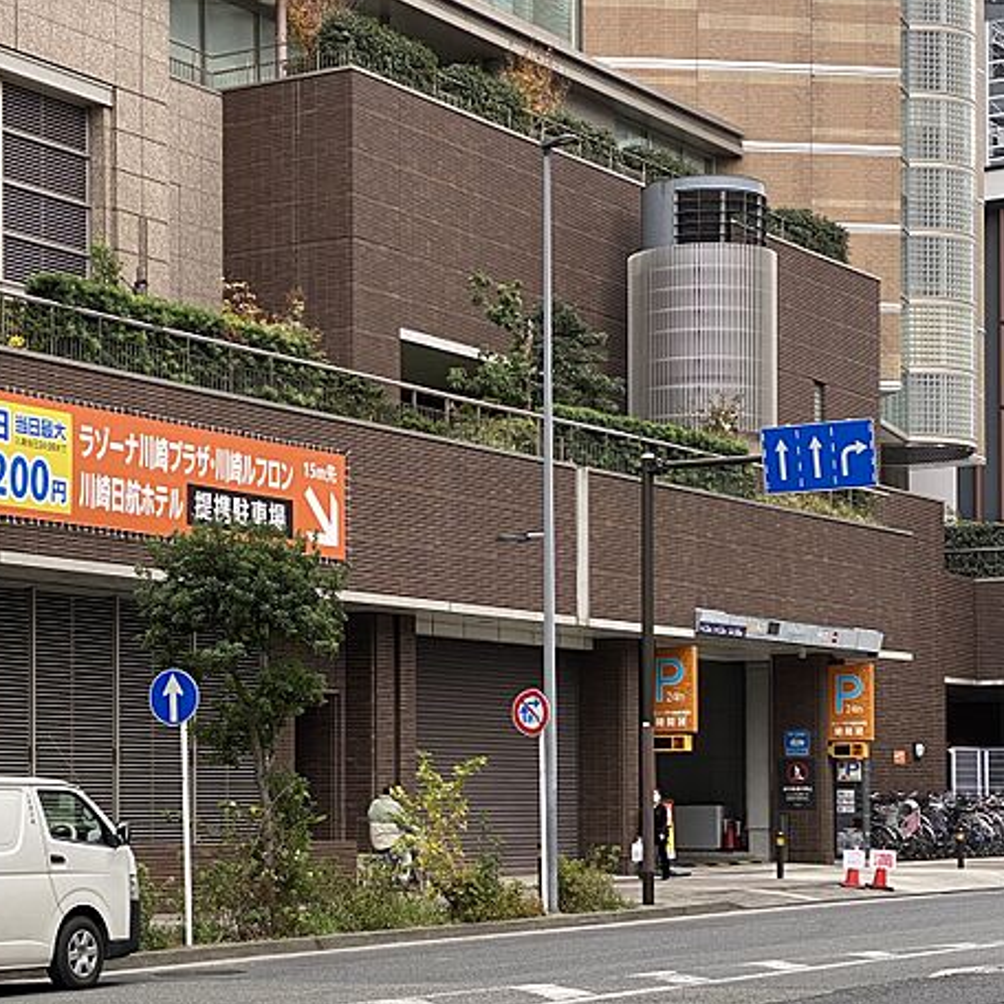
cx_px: 357
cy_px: 725
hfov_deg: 20.1
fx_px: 2822
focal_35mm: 86
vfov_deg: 20.1
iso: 20
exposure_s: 1/213
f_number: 2
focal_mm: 6
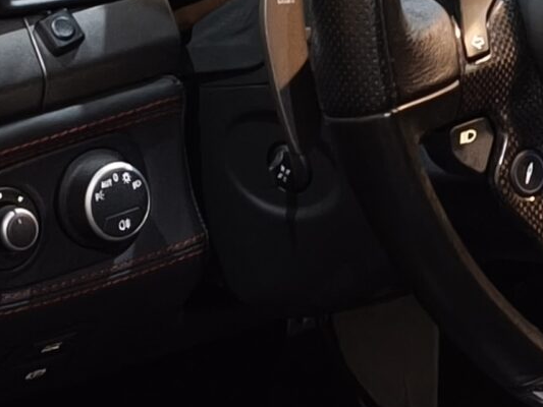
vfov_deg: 8.5
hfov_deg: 11.3
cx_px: 519
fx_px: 2714
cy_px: 404
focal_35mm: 173
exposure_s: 1/20
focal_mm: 6.57
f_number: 1.6
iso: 2500
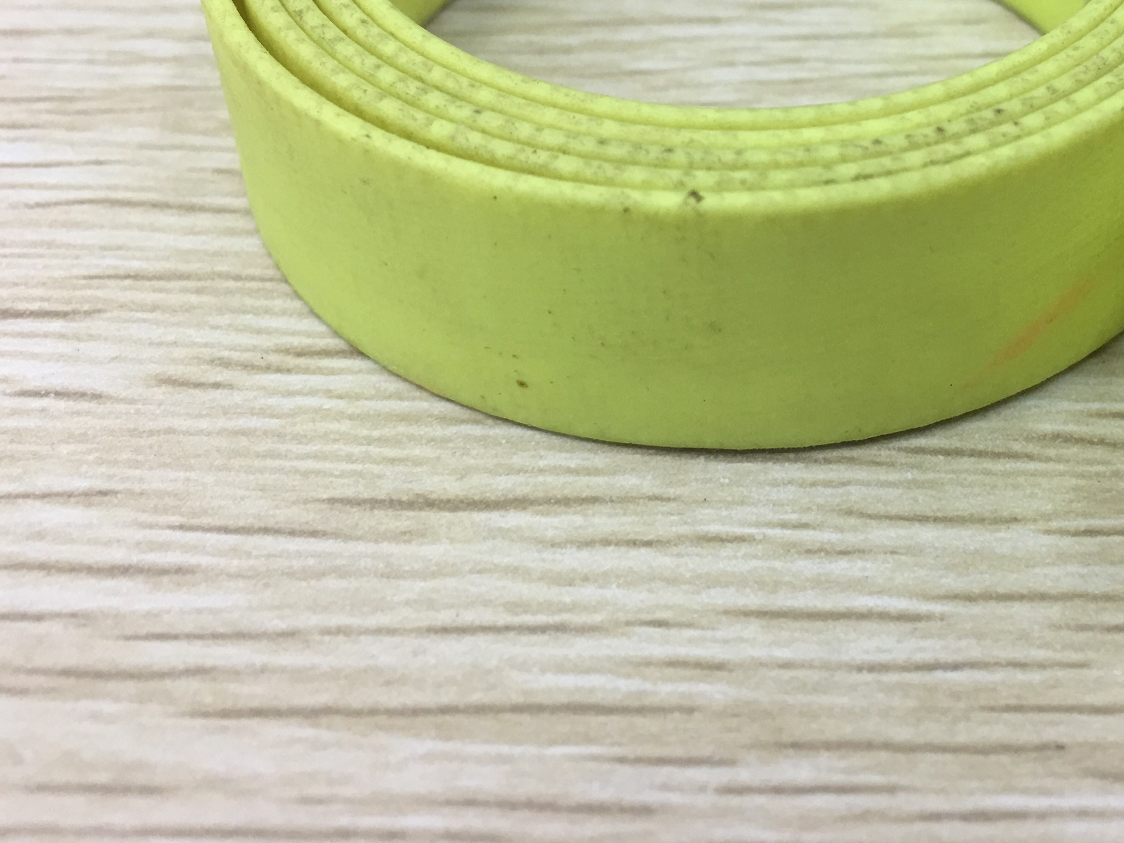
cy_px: 168
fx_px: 1559
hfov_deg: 38.6
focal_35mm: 48
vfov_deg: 29.6
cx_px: 843
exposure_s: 1/33
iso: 40
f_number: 2.2
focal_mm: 4.15
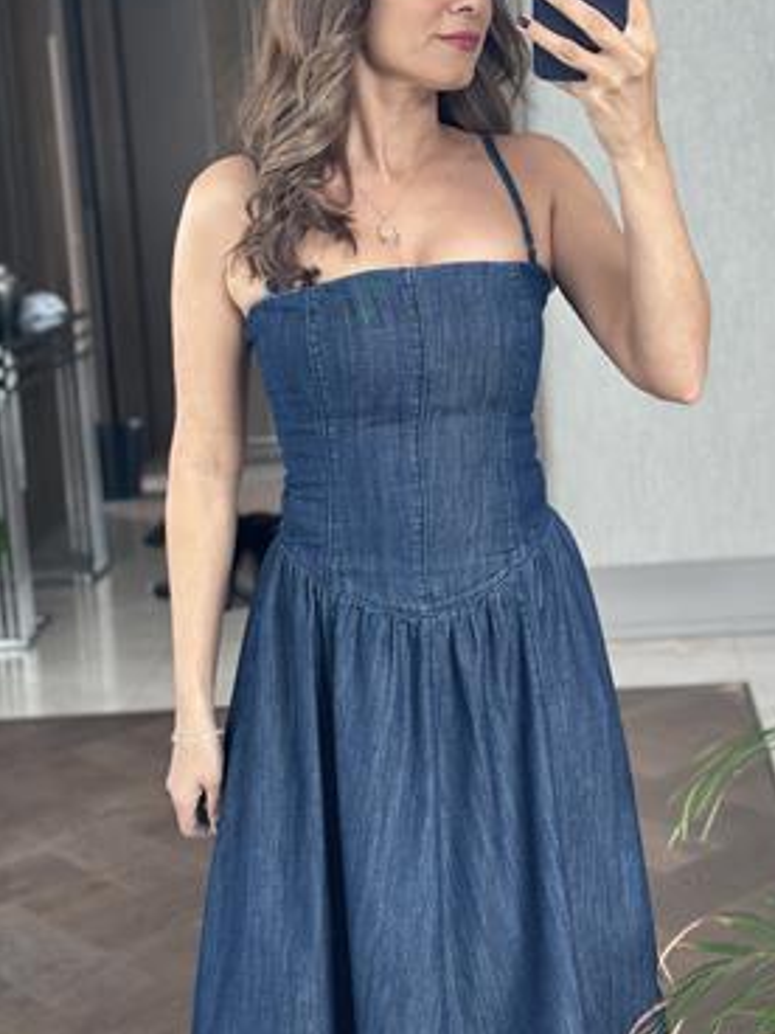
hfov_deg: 22.3
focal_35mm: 66
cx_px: 390
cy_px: 405
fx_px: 1970
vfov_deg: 29.3
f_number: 1.78
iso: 125
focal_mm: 6.86
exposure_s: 1/112
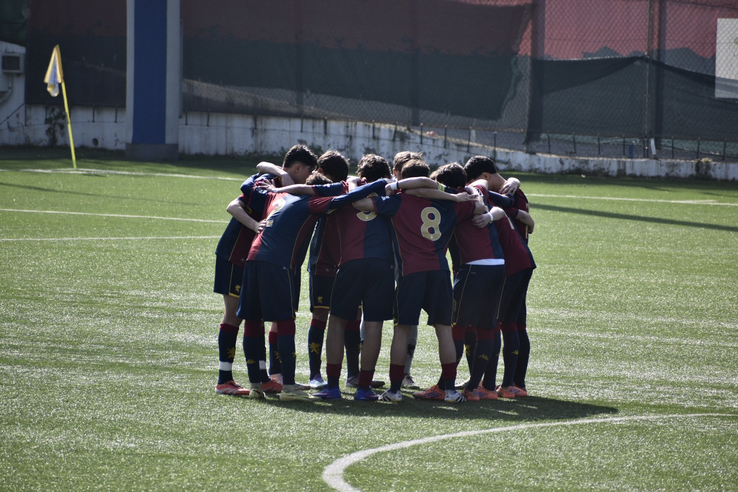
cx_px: 369
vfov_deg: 3.1
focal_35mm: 450
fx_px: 9224
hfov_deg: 4.6
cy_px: 246
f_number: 6.3
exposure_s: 1/1000
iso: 450
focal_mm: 300
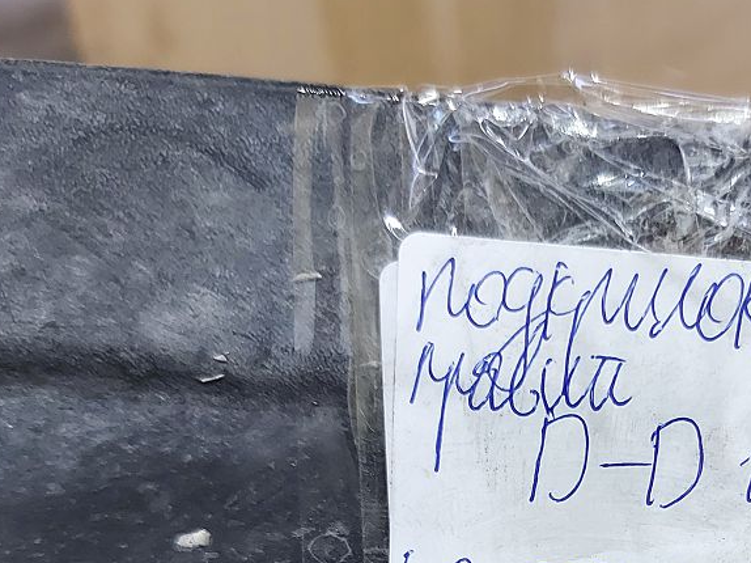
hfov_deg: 31.8
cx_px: 659
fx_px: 1258
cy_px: 668
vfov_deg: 23.2
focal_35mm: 58
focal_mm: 5.23
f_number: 1.8
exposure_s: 1/33
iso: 200
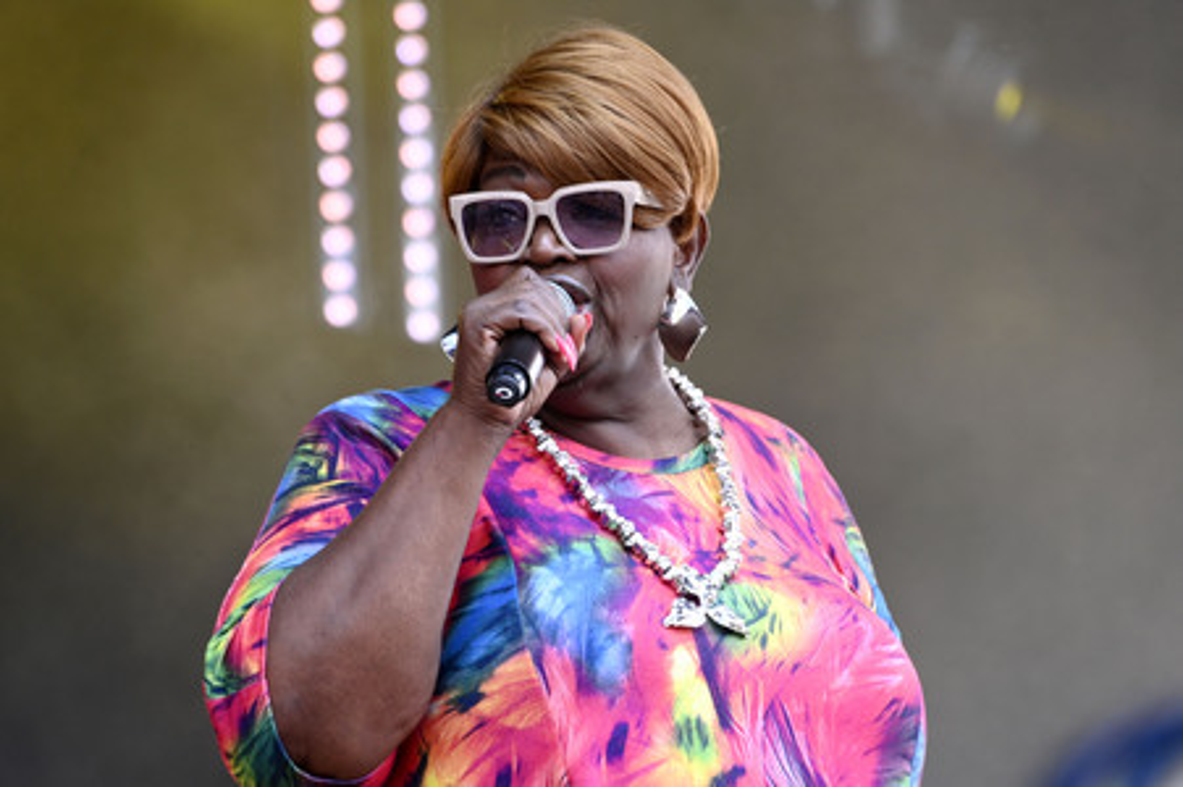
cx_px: 592
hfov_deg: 6.9
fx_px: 9851
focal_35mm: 300
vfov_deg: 4.6
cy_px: 394
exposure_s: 1/200
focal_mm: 300
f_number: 7.1
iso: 800
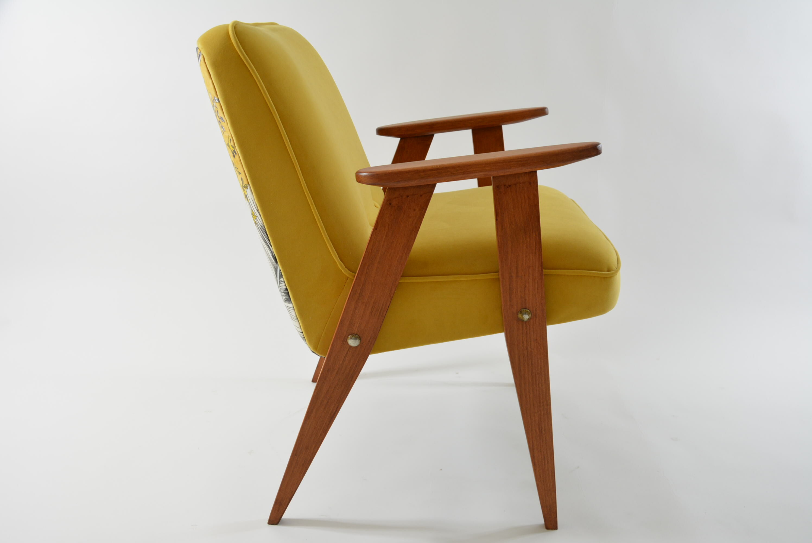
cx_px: 406
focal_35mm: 36
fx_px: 813
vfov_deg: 36.9
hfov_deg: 53.1
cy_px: 272
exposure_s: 1/60
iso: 560
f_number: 5.6
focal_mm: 24
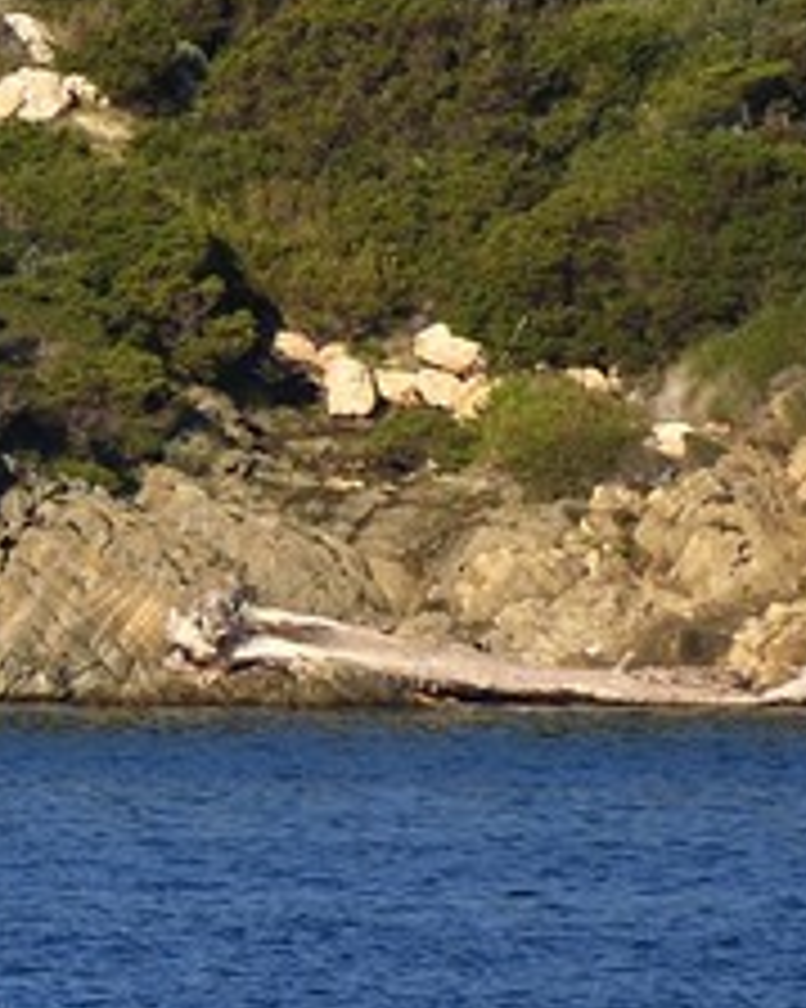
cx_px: -2652
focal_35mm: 1339
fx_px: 39954
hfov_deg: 1.1
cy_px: -684
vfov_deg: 1.4
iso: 200
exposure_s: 1/640
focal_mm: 200
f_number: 7.1
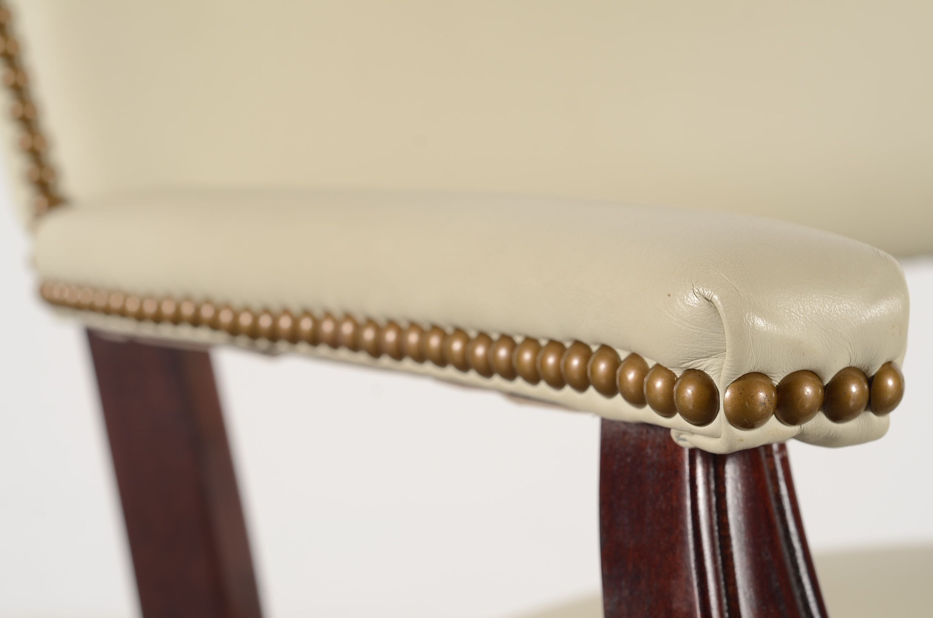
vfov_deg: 18.1
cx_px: 466
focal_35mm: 75
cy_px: 309
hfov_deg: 27.0
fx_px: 1940
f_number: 5.6
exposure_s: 1/125
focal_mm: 50
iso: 100
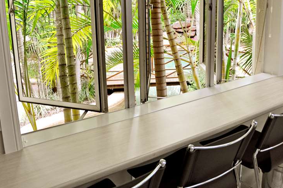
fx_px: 298
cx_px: 164
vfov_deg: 34.6
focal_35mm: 38
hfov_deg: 50.6
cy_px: 60
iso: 400
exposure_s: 1/100
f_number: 5
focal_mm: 18
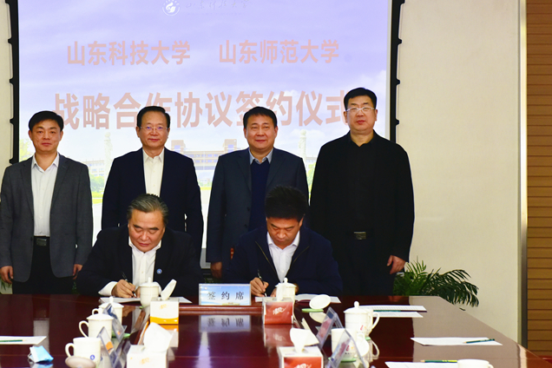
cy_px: 149
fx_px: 1349
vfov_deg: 15.5
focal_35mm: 88
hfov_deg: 23.1
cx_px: 211
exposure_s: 1/100
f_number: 7.1
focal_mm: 70
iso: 1400
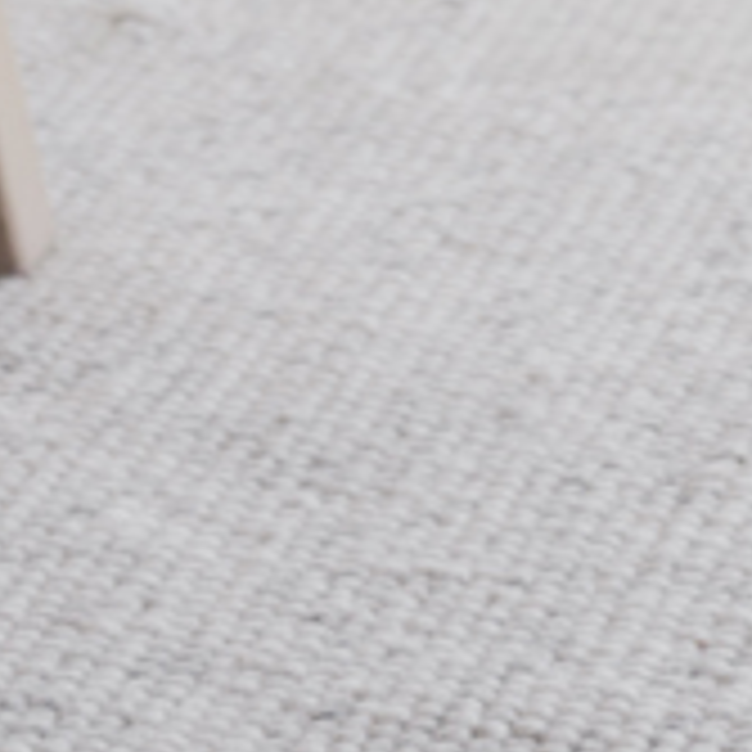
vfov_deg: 4.8
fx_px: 8725
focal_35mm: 355
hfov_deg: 4.9
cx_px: -27
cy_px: -1162
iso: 320
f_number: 4
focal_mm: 58
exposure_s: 1/100
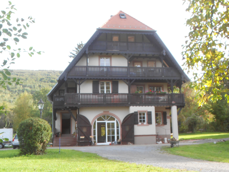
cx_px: 114
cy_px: 86
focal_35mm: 43
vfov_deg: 33.6
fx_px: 284
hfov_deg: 43.9
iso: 160
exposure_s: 1/30
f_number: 4.2
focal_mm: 7.7
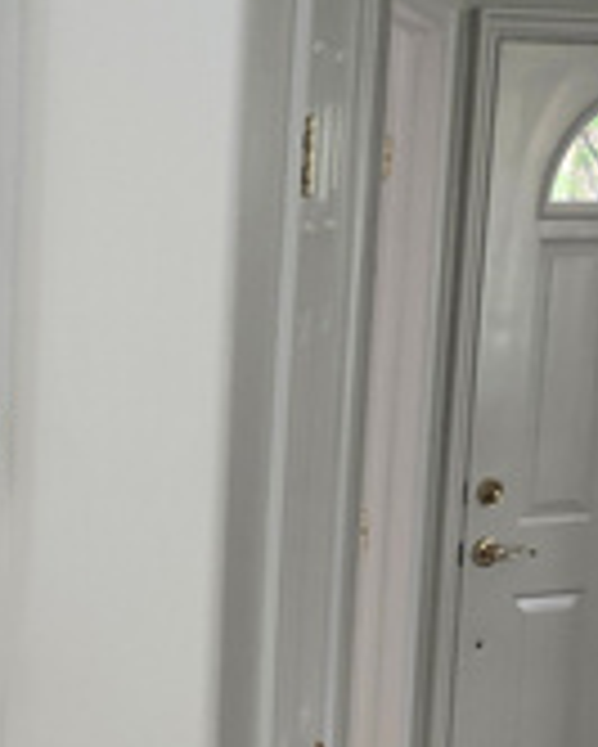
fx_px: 2299
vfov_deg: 18.1
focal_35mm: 104
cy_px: 680
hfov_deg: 14.3
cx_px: -162
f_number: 1.8
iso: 200
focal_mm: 5.54
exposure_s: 1/120
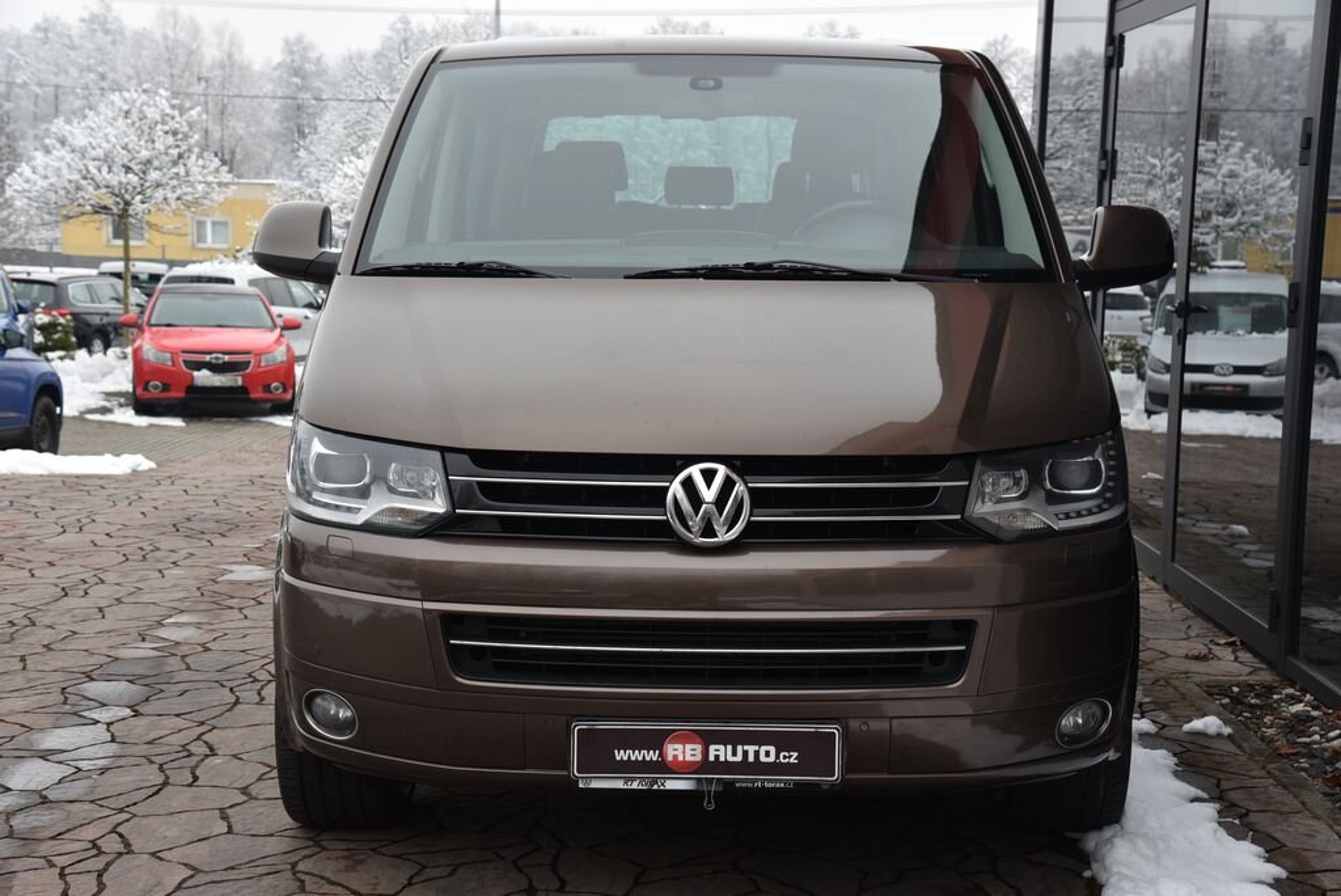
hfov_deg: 36.2
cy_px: 448
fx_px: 2050
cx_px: 670
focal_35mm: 55
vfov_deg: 24.7
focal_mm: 55
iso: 500
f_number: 7.1
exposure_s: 1/200
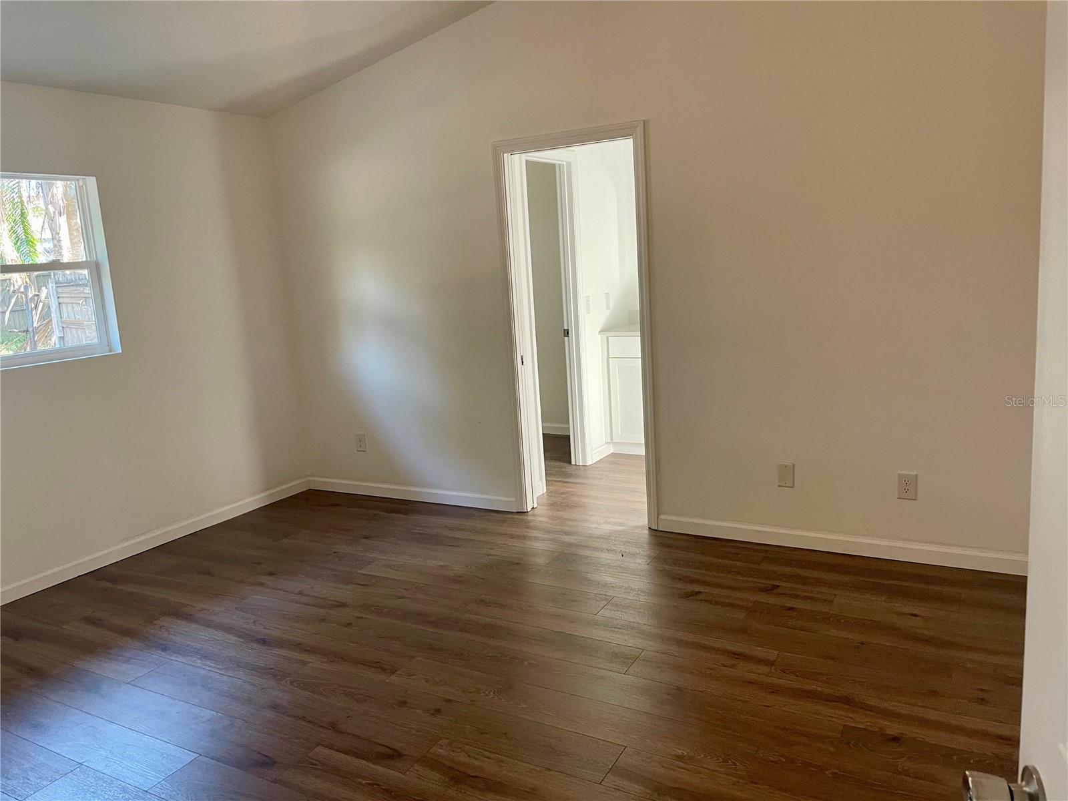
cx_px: 534
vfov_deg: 53.1
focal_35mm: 26
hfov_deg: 67.3
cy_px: 400
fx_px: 802
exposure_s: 1/60
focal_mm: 4.2
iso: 125
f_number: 1.6
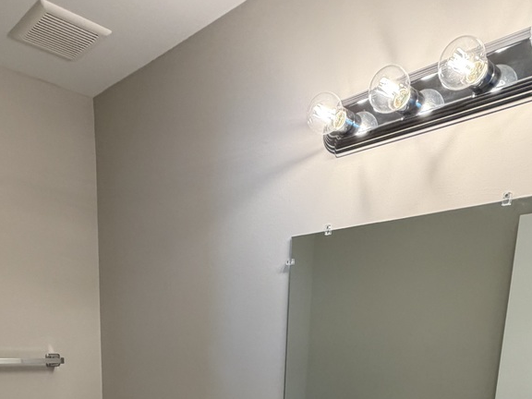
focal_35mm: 35
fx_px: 538
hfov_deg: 52.3
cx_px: 218
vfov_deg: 33.9
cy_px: 464
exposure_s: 1/120
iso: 200
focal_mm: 2.22
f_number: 2.2
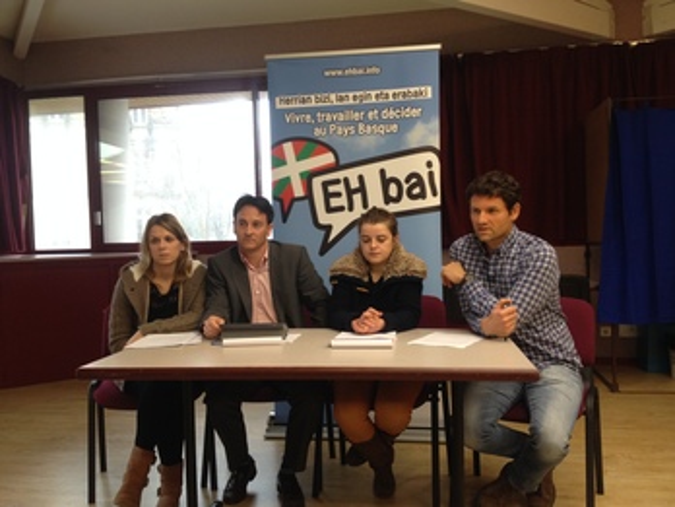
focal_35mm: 35
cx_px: 338
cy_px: 254
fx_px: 682
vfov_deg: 40.7
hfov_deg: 52.6
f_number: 2.4
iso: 100
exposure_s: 1/20
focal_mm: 4.28
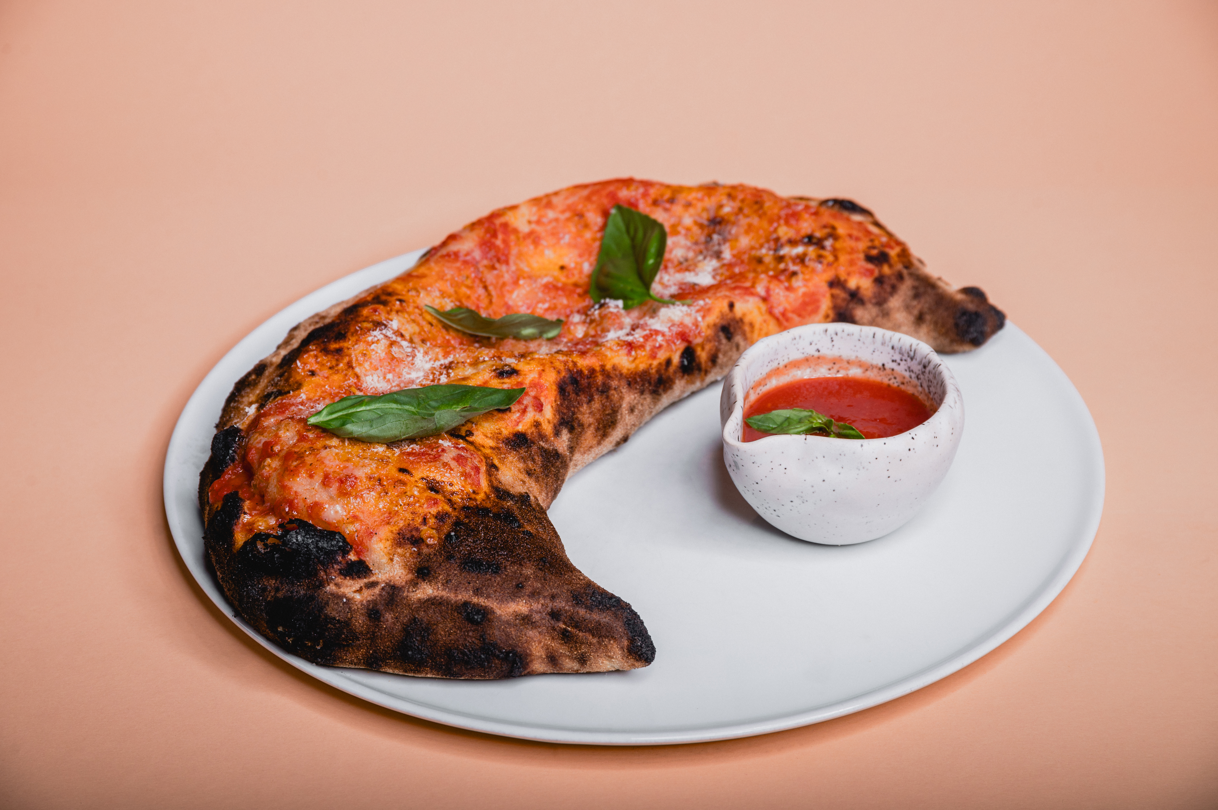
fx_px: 3550
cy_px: 405
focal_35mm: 105
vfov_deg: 13.0
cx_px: 609
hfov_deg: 19.5
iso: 200
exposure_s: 1/200
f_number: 8
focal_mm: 105
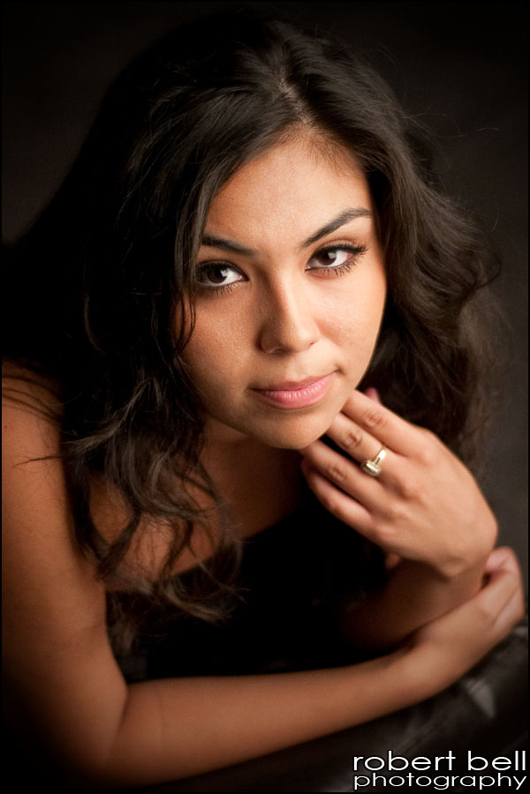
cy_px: 397
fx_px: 1104
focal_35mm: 50
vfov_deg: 39.6
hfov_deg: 27.0
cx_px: 265
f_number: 1.8
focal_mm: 50
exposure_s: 1/125
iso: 1600
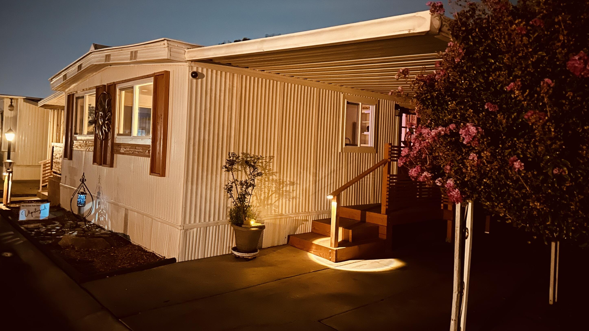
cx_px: 292
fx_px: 422
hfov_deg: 69.9
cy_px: 143
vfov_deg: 42.8
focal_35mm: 27
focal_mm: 6.86
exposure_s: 1/2
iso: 2000
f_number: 1.78
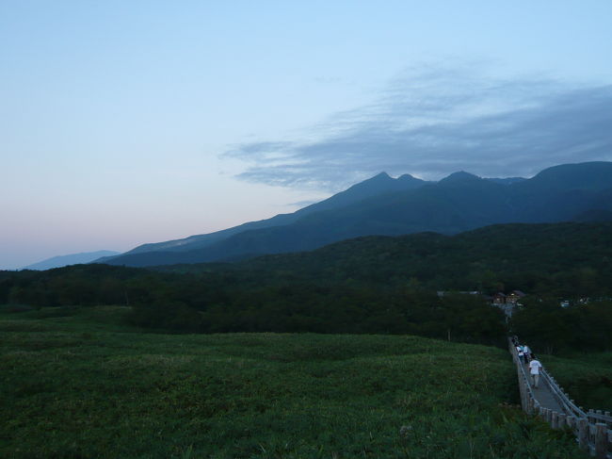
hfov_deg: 60.0
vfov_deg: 46.8
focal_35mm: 30
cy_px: 230
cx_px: 306
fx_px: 530
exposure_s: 1/60
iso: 100
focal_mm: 4.6
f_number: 2.8
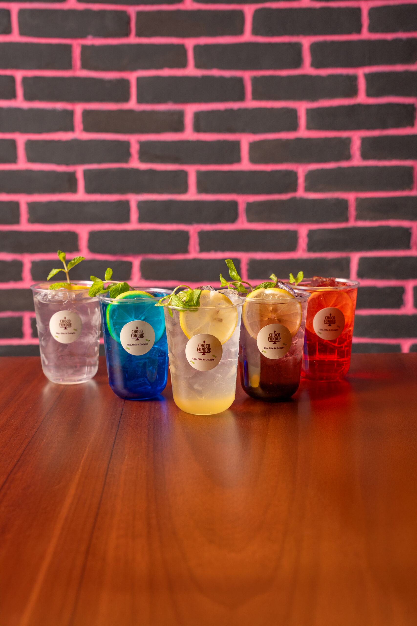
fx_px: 889
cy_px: 313
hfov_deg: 26.4
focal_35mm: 51
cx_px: 208
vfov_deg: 38.7
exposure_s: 1/200
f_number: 5.6
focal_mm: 51.2
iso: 640
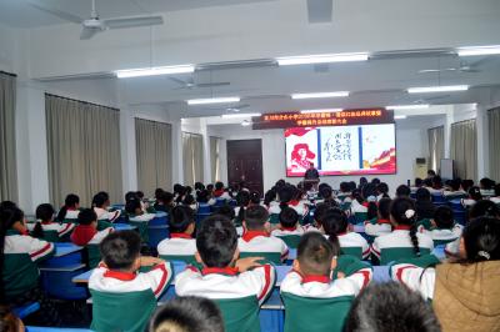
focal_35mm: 27
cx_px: 250
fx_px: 375
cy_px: 166
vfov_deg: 47.9
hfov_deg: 67.4
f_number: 4
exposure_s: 1/80
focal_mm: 18
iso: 400
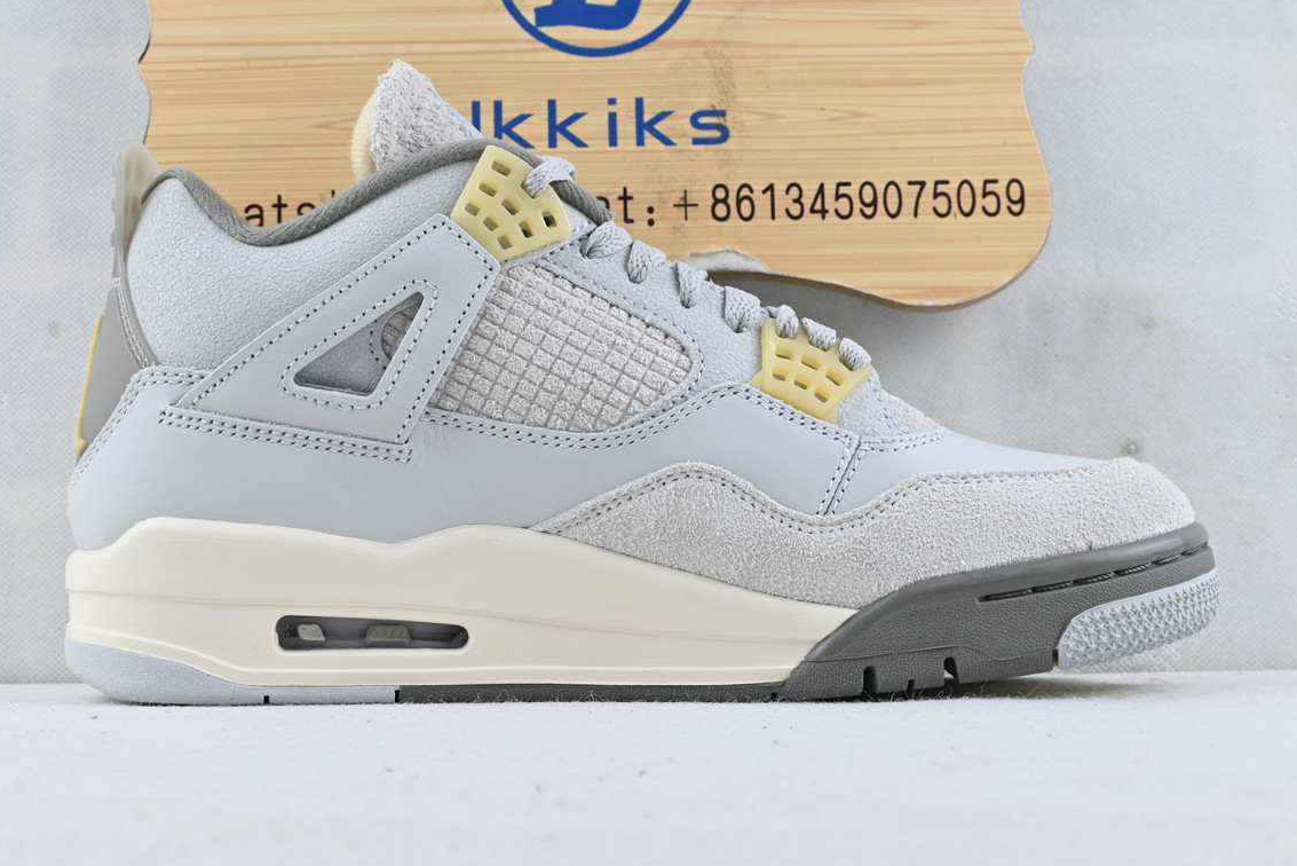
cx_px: 661
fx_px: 1946
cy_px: 455
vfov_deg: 25.1
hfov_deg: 36.9
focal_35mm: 54
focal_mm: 34
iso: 100
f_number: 10
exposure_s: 1/13
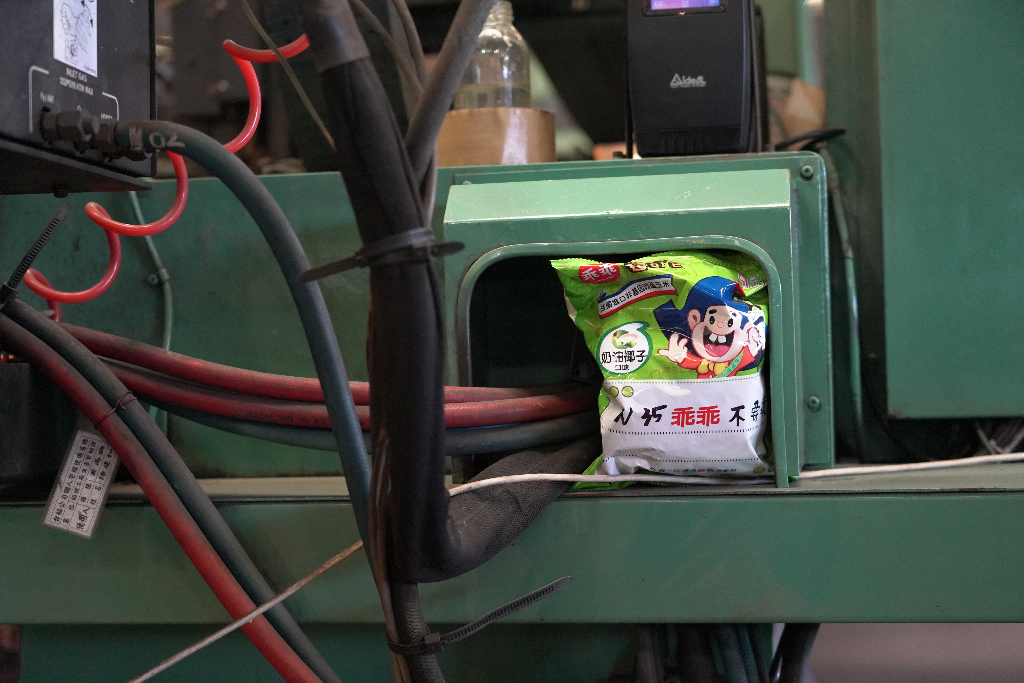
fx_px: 1792
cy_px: 342
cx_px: 512
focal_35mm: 63
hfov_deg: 31.9
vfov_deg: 21.6
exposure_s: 1/400
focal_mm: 63
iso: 8000
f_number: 4
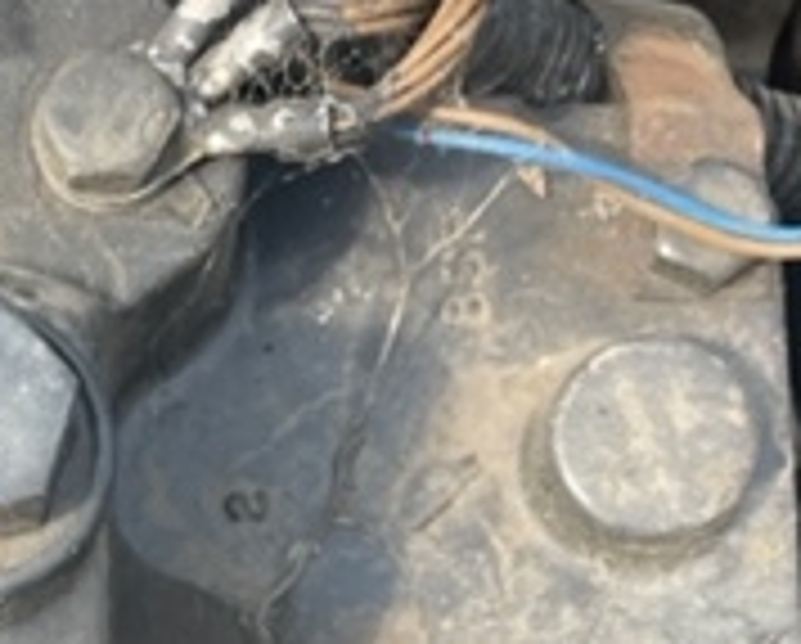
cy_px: 919
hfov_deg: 20.1
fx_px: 2161
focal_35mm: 91
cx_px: -63
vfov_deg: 15.8
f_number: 1.6
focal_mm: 4.2
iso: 50
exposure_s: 1/707
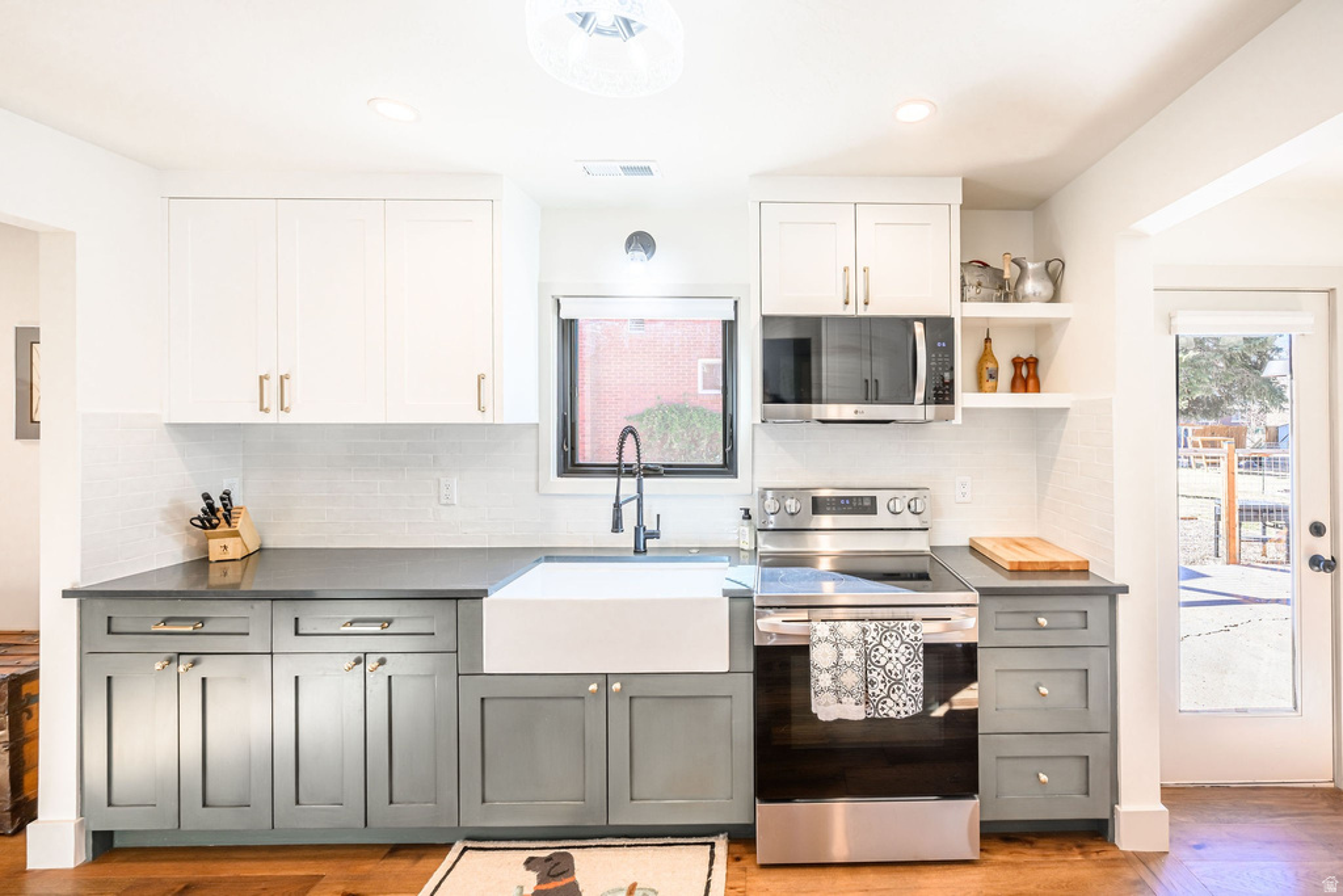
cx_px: 672
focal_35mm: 14
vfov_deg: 81.2
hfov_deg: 104.2
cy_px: 448
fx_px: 522
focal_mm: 14
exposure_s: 1/640
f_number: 8
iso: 200
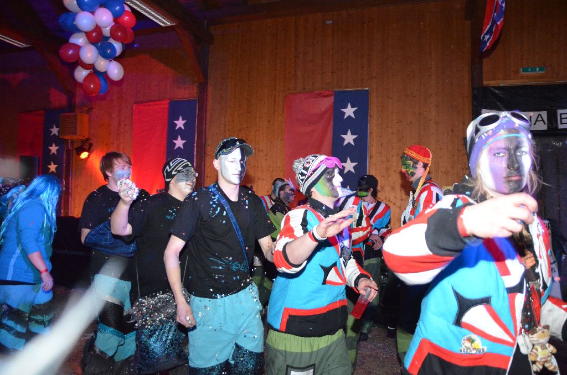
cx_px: 284
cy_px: 188
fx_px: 424
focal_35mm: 27
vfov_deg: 47.7
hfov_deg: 67.5
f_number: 4
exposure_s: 1/60
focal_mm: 18
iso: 3200
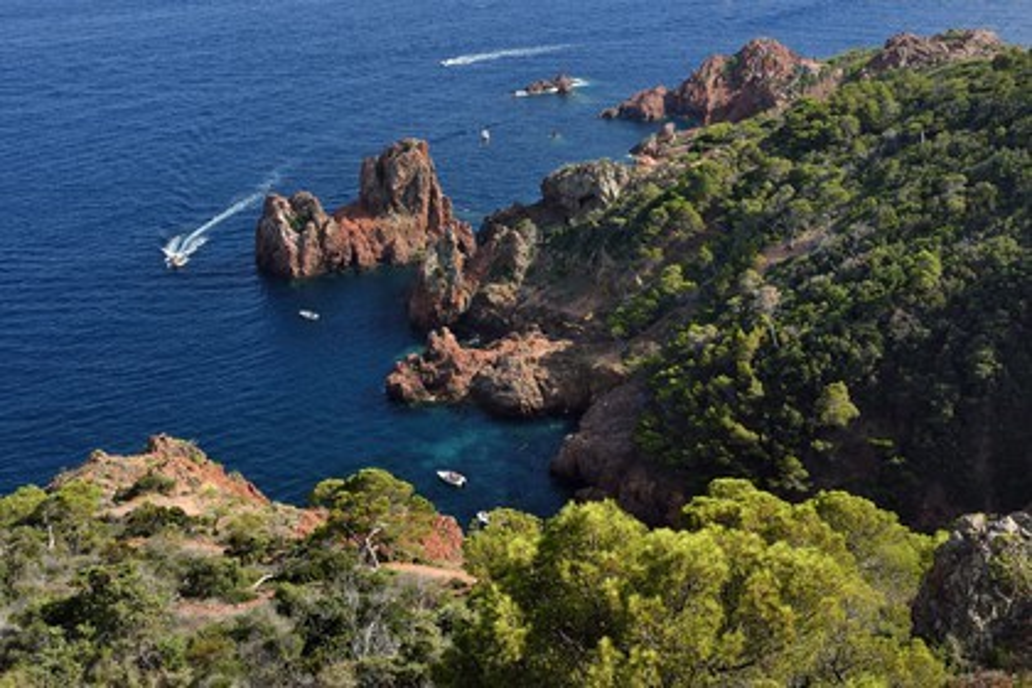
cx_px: 516
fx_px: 1290
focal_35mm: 45
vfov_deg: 29.9
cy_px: 344
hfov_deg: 43.6
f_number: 13
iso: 200
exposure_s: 1/125
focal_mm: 45
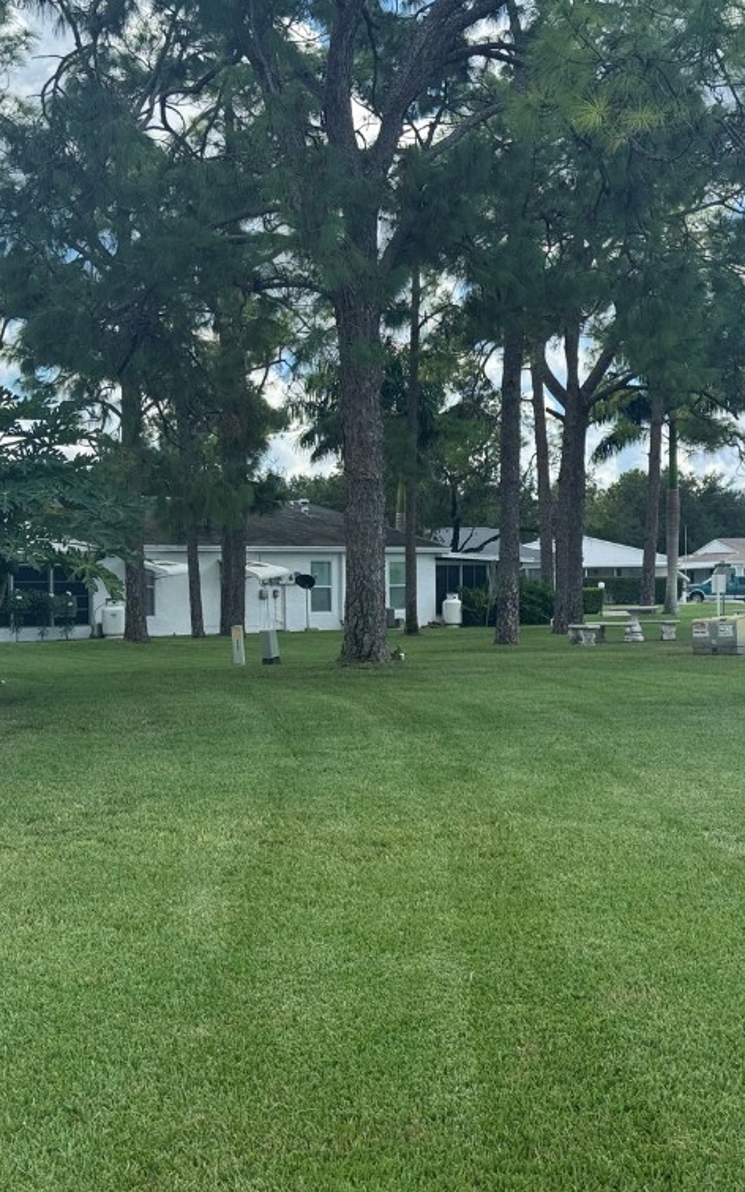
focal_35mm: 69
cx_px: 466
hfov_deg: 18.8
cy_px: 598
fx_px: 2241
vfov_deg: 29.8
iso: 64
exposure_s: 1/2513
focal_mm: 6.76
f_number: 1.78
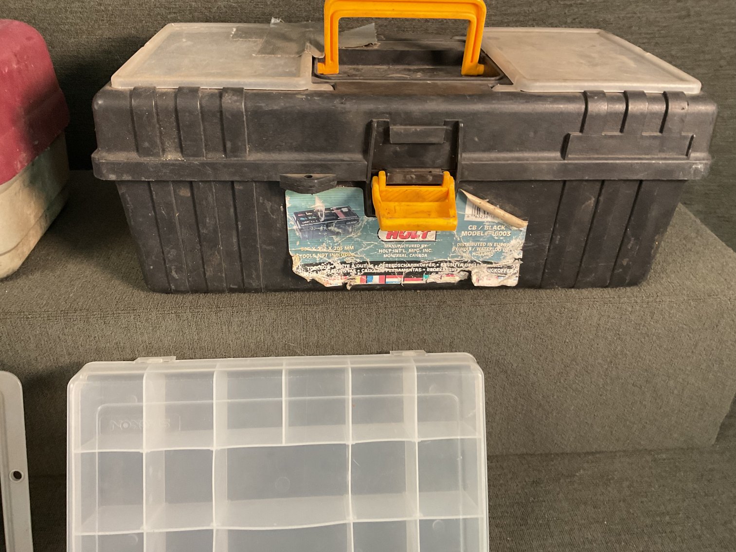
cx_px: 368
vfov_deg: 48.2
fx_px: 617
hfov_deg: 61.7
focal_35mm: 29
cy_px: 276
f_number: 1.8
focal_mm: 3
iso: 200
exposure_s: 1/40
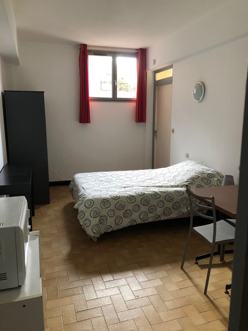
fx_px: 267
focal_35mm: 28
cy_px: 166
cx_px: 124
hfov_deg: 49.7
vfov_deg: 63.4
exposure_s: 1/17
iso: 80
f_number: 1.8
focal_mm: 3.99
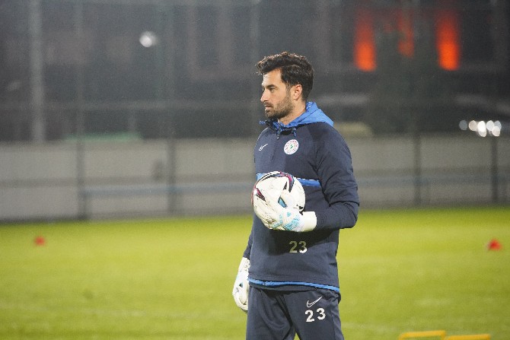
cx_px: 255
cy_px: 170
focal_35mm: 200
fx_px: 2834
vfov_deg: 6.9
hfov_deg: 10.3
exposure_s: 1/250
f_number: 4
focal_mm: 200
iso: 6400
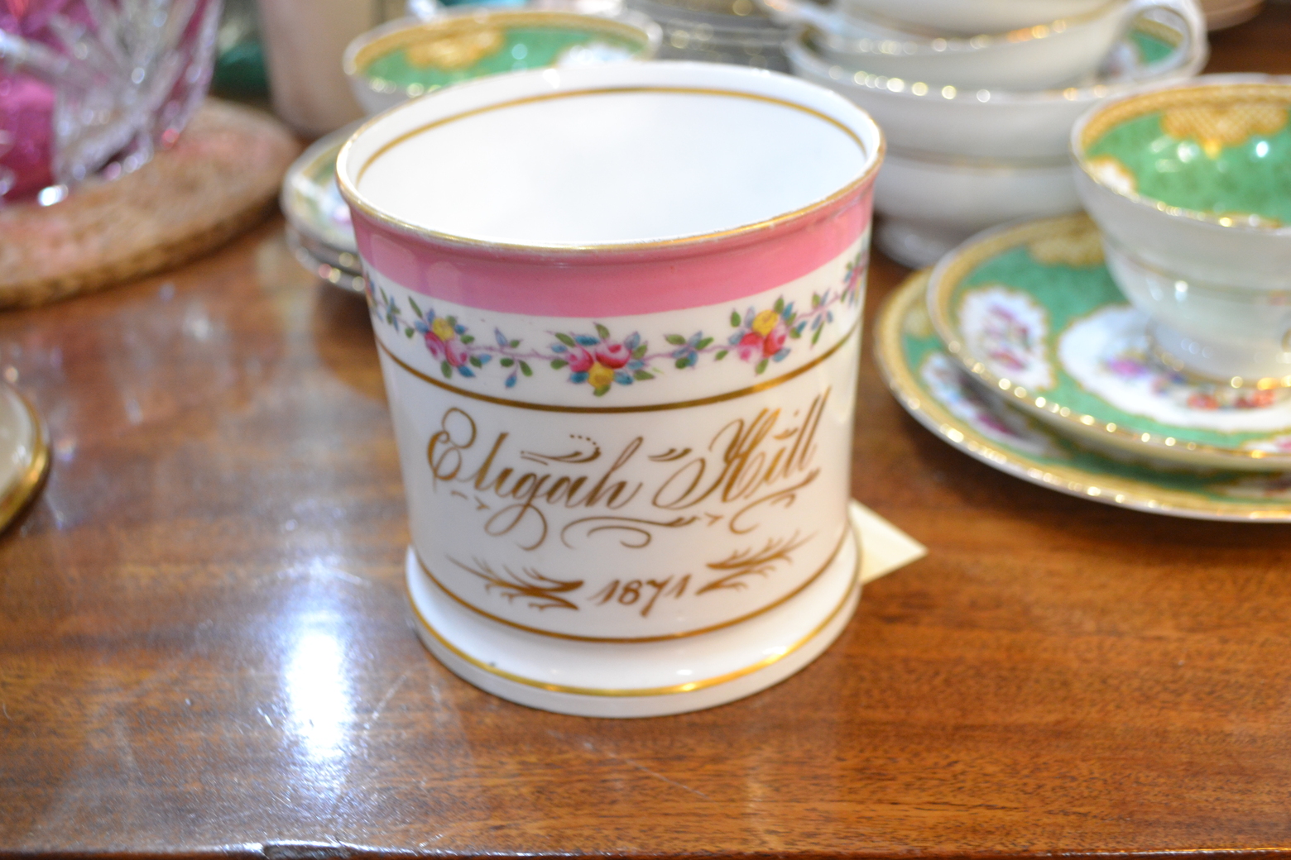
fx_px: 1434
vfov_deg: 33.4
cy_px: 427
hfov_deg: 48.5
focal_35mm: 40
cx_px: 632
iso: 900
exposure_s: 1/15
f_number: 4.2
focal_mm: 26
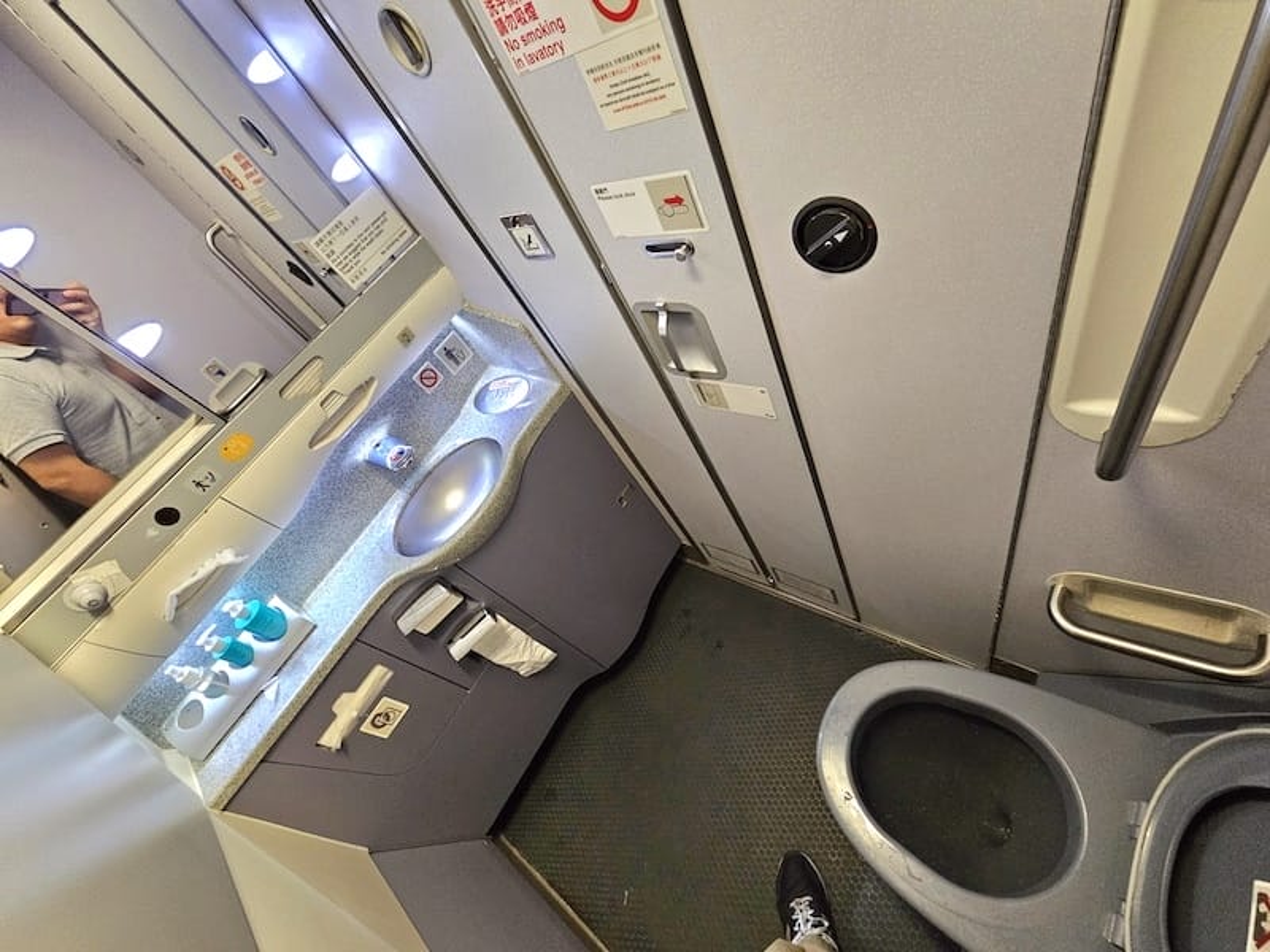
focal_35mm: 13
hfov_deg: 106.2
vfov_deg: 89.9
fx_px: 477
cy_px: 476
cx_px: 635
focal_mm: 2.2
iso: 640
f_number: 2.2
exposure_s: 1/28
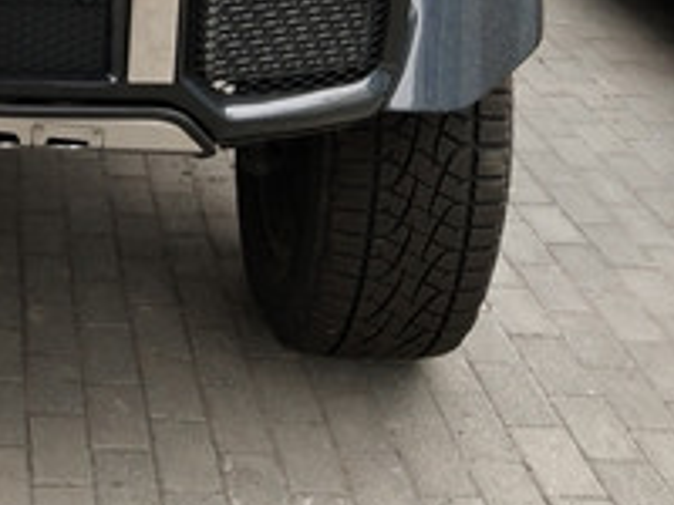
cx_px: -51
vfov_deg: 15.7
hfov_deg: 20.8
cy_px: -118
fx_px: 1752
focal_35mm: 90
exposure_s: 1/223
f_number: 1.8
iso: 71
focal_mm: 3.95
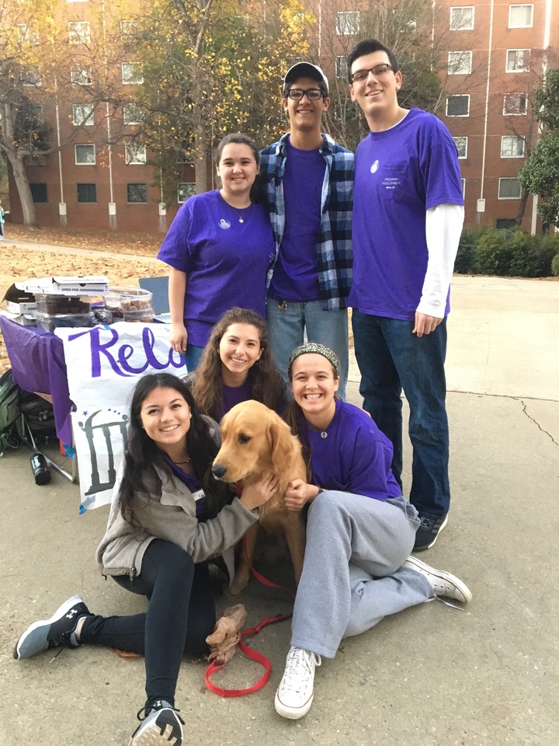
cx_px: 280
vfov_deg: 61.7
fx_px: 624
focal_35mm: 29
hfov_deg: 48.2
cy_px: 373
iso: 200
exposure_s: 1/30
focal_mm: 4.15
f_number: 2.2
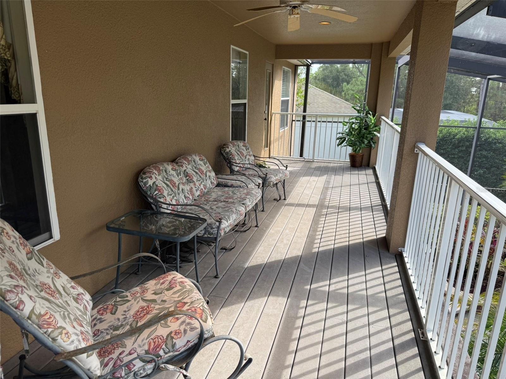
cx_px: 253
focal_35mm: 24
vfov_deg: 56.8
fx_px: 351
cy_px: 190
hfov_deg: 71.6
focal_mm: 6.76
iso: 80
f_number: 1.78
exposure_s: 1/383
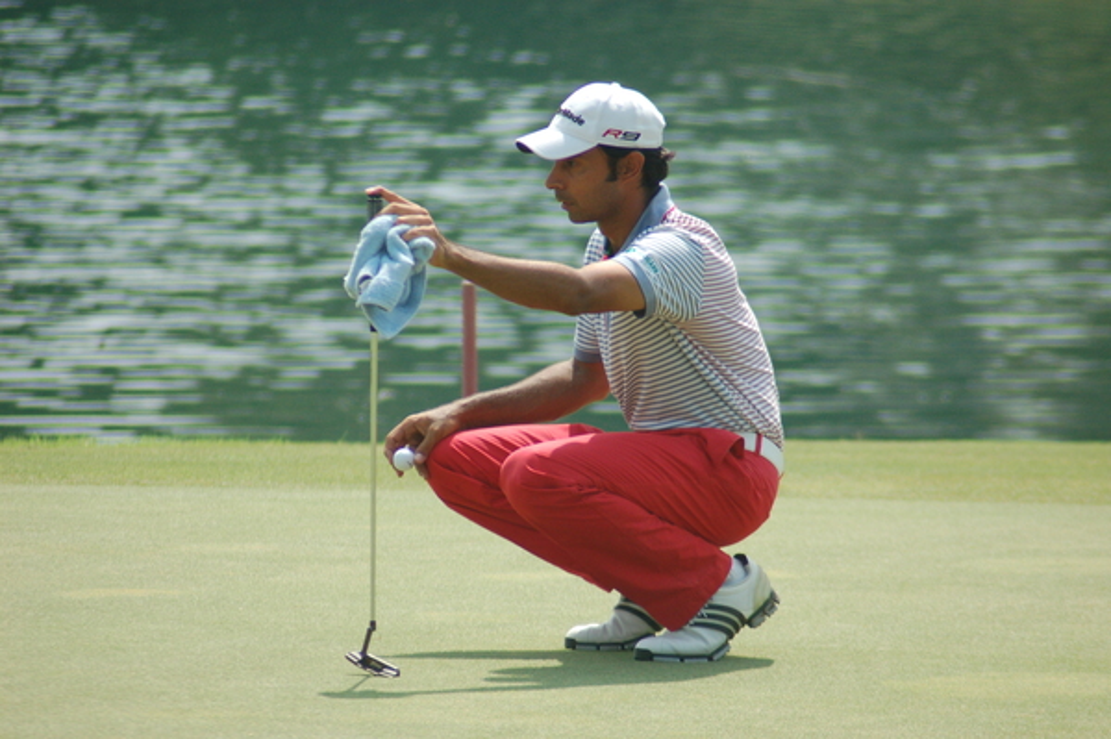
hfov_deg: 4.6
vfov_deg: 3.0
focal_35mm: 450
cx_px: 556
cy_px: 370
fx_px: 13876
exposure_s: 1/800
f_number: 5.6
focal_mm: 300
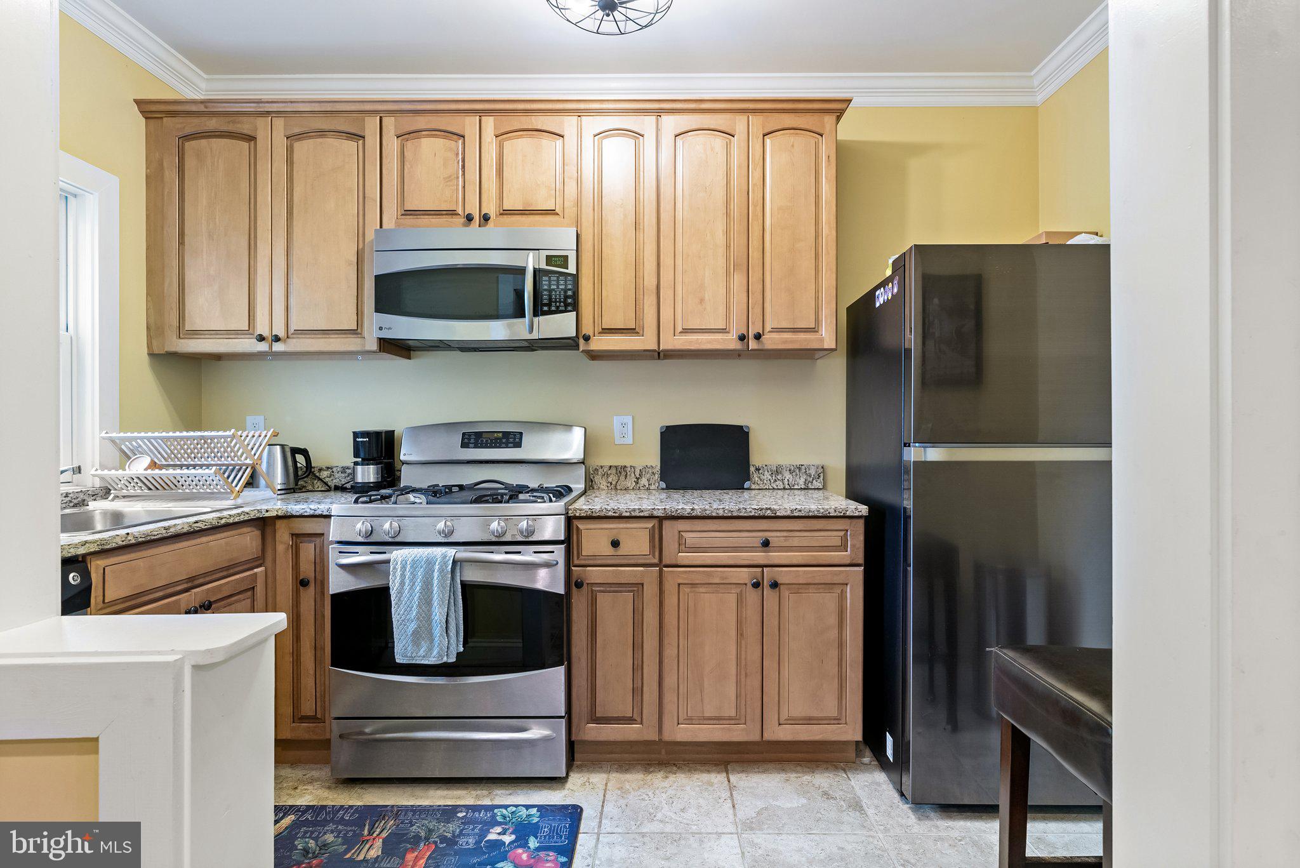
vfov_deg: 67.4
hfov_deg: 90.0
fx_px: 650
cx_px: 650
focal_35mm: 18
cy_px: 434
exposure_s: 1/2
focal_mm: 18
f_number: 7.1
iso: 640
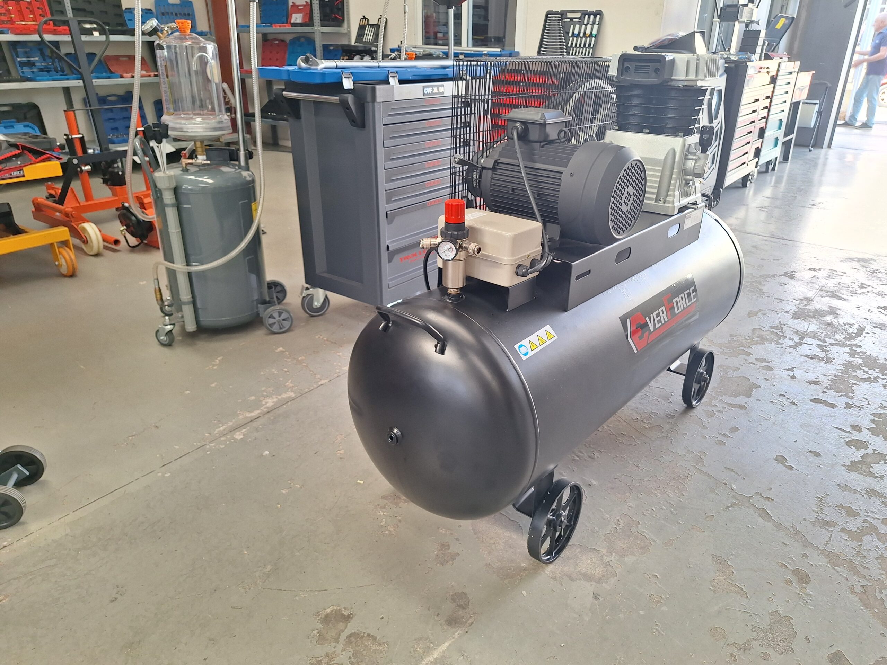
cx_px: 444
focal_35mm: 23
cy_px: 332
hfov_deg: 73.9
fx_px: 589
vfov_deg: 58.9
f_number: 1.8
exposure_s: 1/100
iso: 40
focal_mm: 5.54
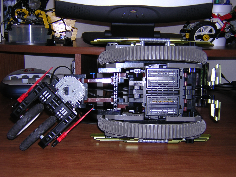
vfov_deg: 33.6
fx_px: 293
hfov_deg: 43.9
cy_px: 88
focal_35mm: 43
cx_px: 118
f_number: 2.8
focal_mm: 5.6
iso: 100
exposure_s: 1/60.1
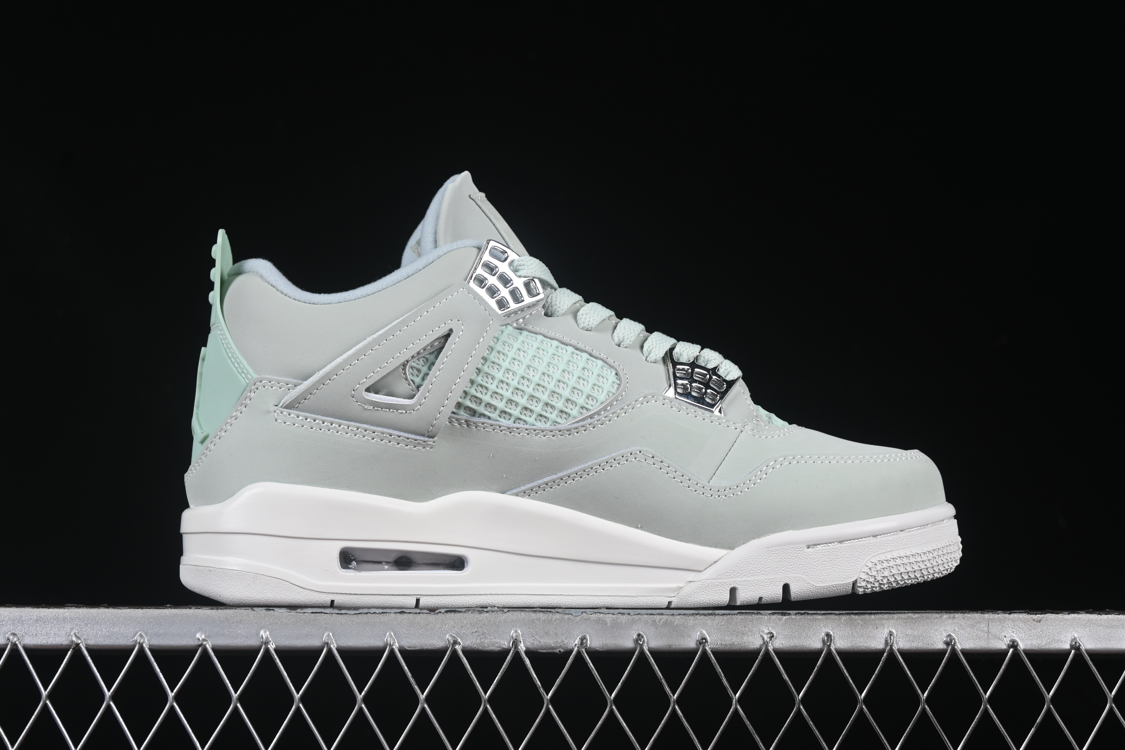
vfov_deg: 18.2
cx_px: 562
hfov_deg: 27.0
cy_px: 375
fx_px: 2344
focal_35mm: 75
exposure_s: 1/80
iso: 160
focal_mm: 50
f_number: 8
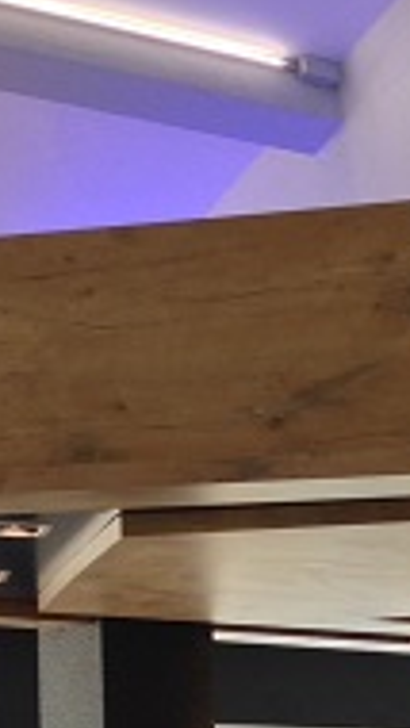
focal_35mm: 151
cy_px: 1100
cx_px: 835
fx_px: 2916
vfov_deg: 13.4
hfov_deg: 7.7
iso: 50
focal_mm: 4.12
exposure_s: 1/40
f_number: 2.4
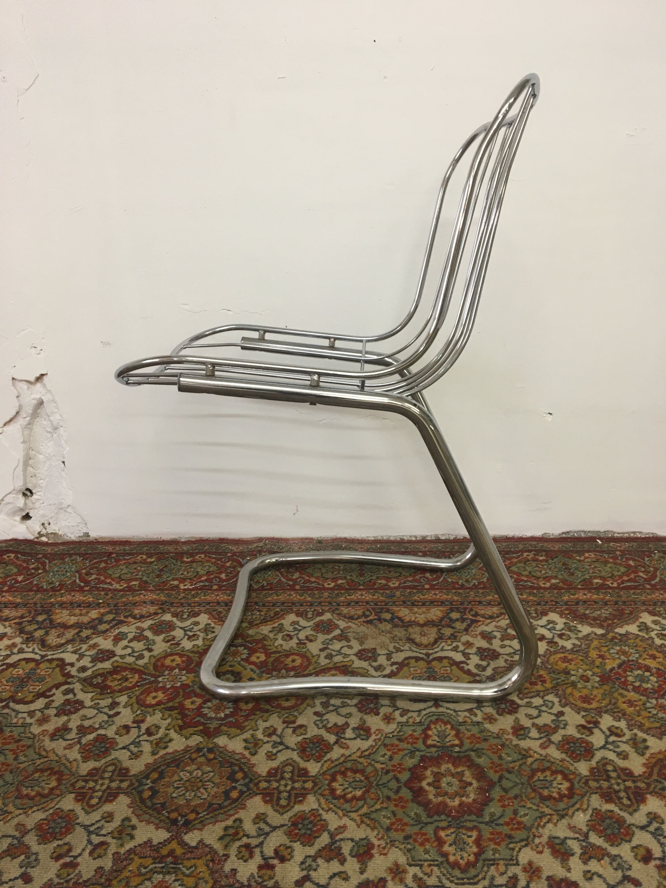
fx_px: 744
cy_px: 444
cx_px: 333
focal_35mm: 29
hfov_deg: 48.2
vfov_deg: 61.7
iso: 125
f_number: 2.2
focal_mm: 4.15
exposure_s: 1/33
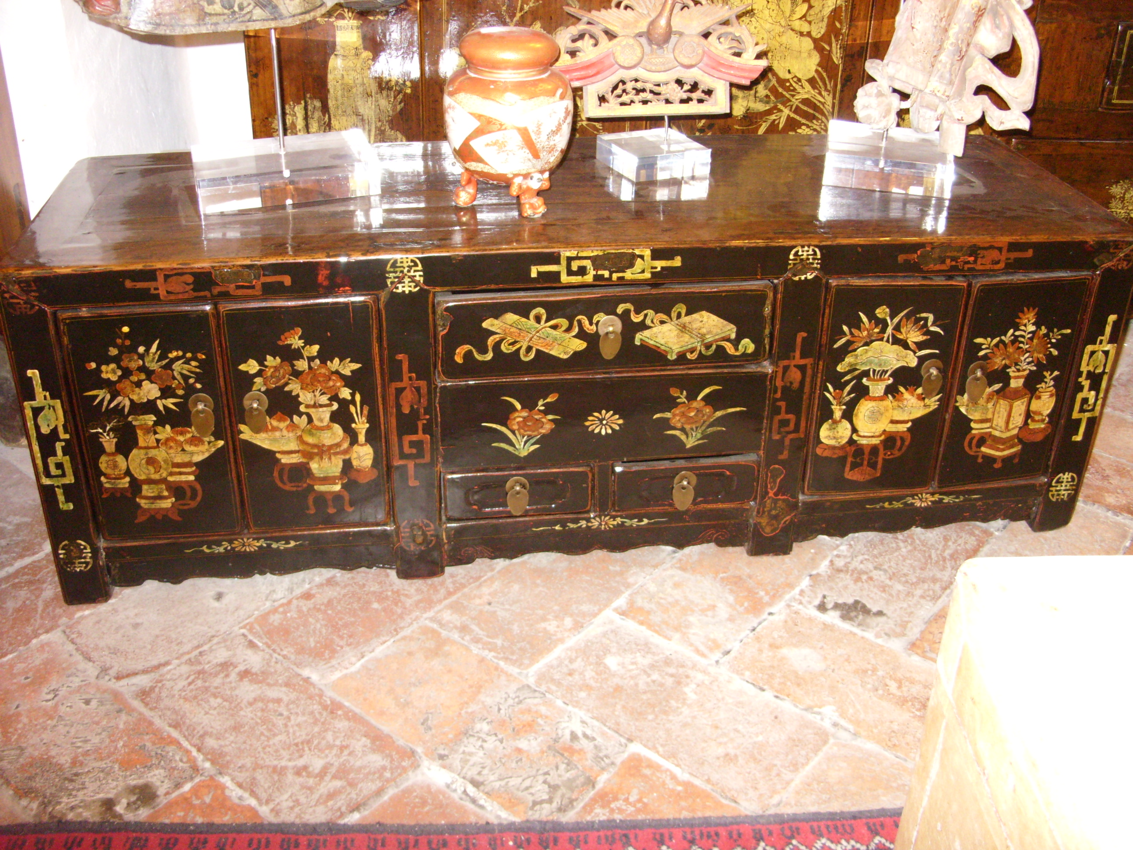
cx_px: 566
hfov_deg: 49.0
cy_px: 425
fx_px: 1244
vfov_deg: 37.7
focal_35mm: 38
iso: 400
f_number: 2.8
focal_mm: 6.3
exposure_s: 1/30
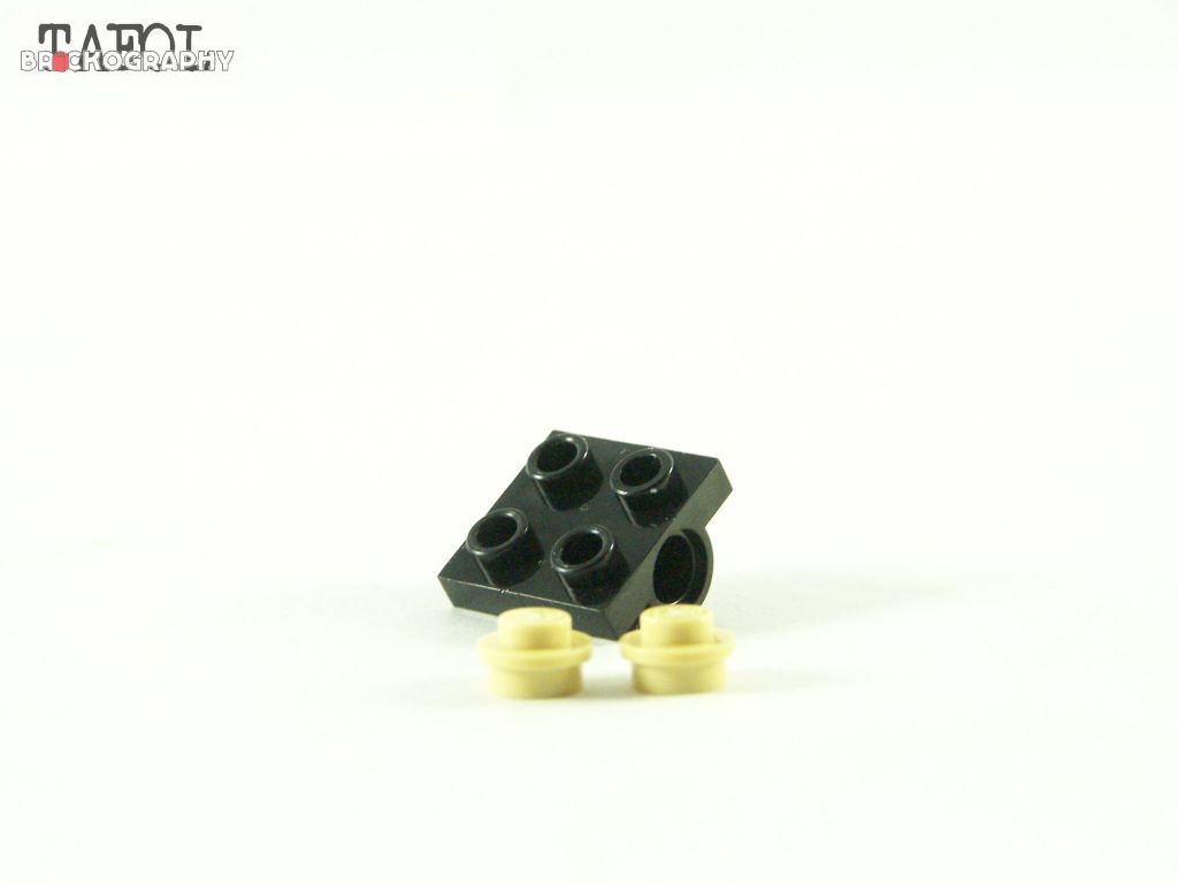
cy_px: 442
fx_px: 3573
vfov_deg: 14.1
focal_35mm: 105
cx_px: 589
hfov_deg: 18.7
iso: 400
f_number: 3.6
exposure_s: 1/60
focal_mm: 17.5
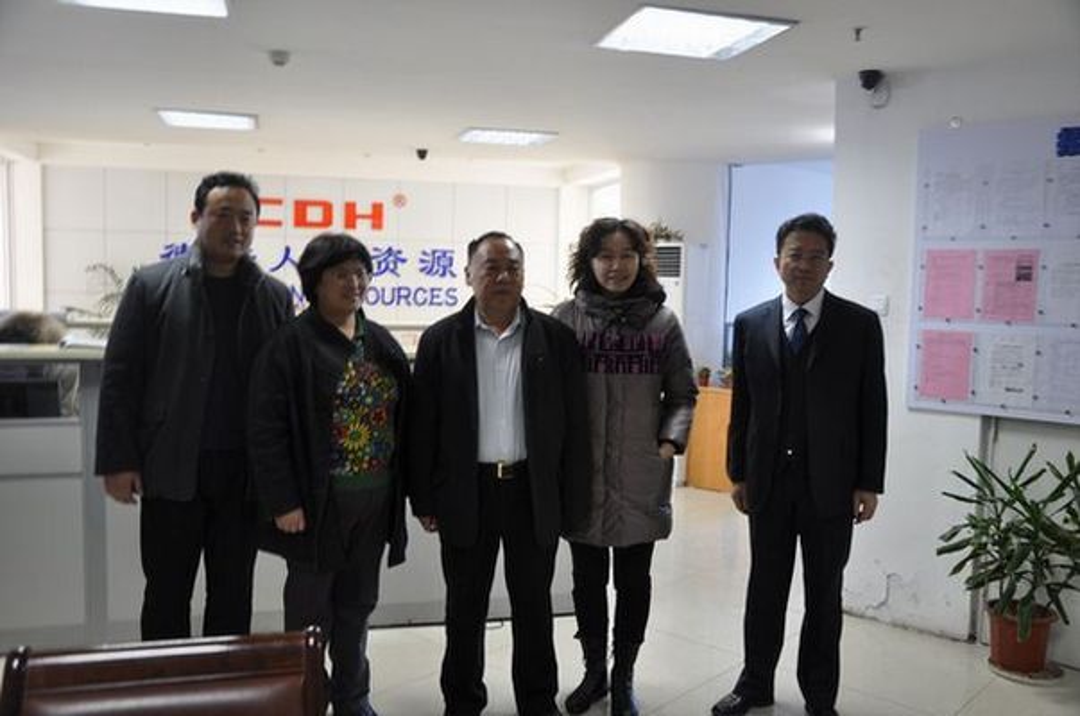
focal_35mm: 33
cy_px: 358
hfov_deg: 57.3
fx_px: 988
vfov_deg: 39.8
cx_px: 540
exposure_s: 1/6
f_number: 3.8
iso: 200
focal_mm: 22
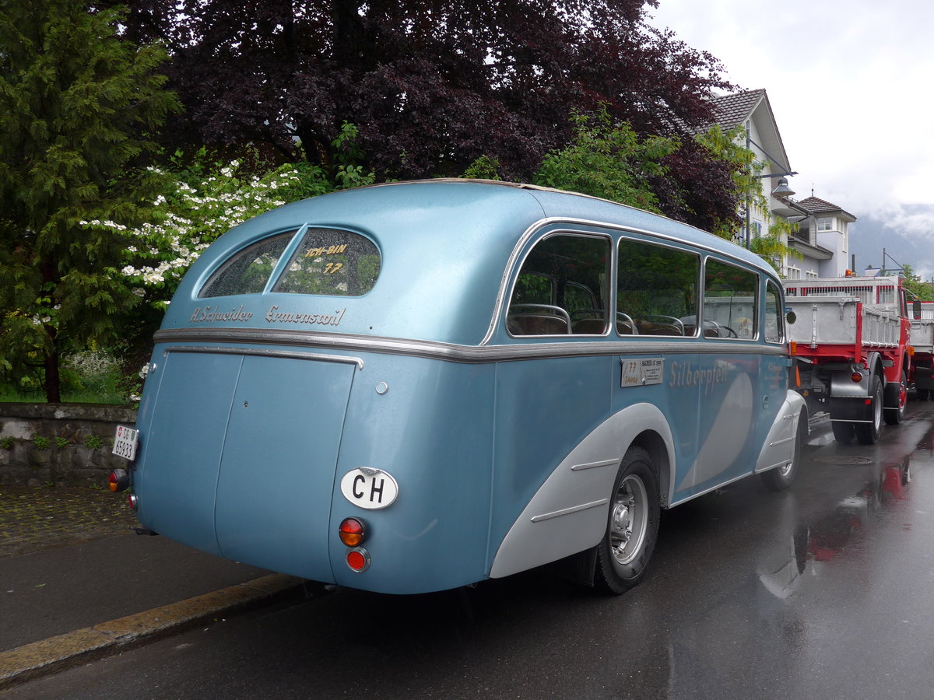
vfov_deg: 48.2
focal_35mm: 29
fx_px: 782
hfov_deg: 61.7
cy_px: 350
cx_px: 467
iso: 80
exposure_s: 1/160
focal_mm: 6
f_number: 2.8
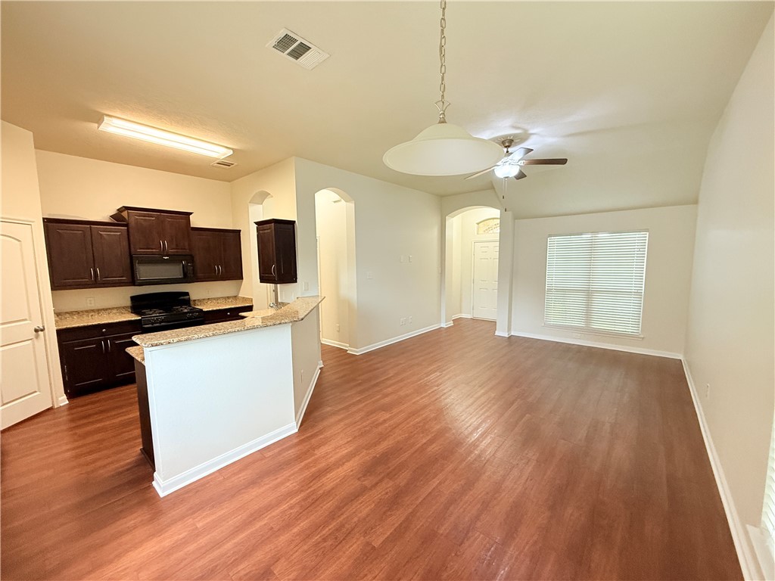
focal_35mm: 14
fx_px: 313
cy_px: 290
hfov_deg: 102.1
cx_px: 388
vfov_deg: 85.7
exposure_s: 1/120
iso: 320
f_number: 2.2
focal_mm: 2.22
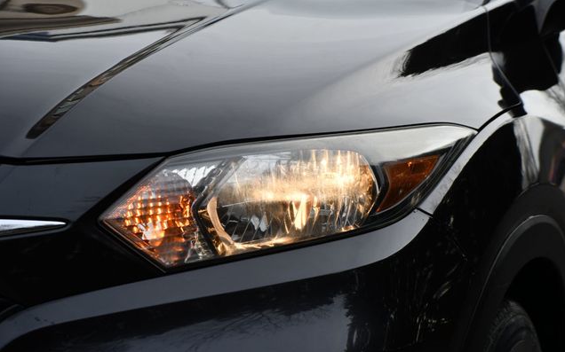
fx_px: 3079
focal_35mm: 200
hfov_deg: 10.5
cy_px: 188
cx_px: 283
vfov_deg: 6.6
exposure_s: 1/250
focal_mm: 130
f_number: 8
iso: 110
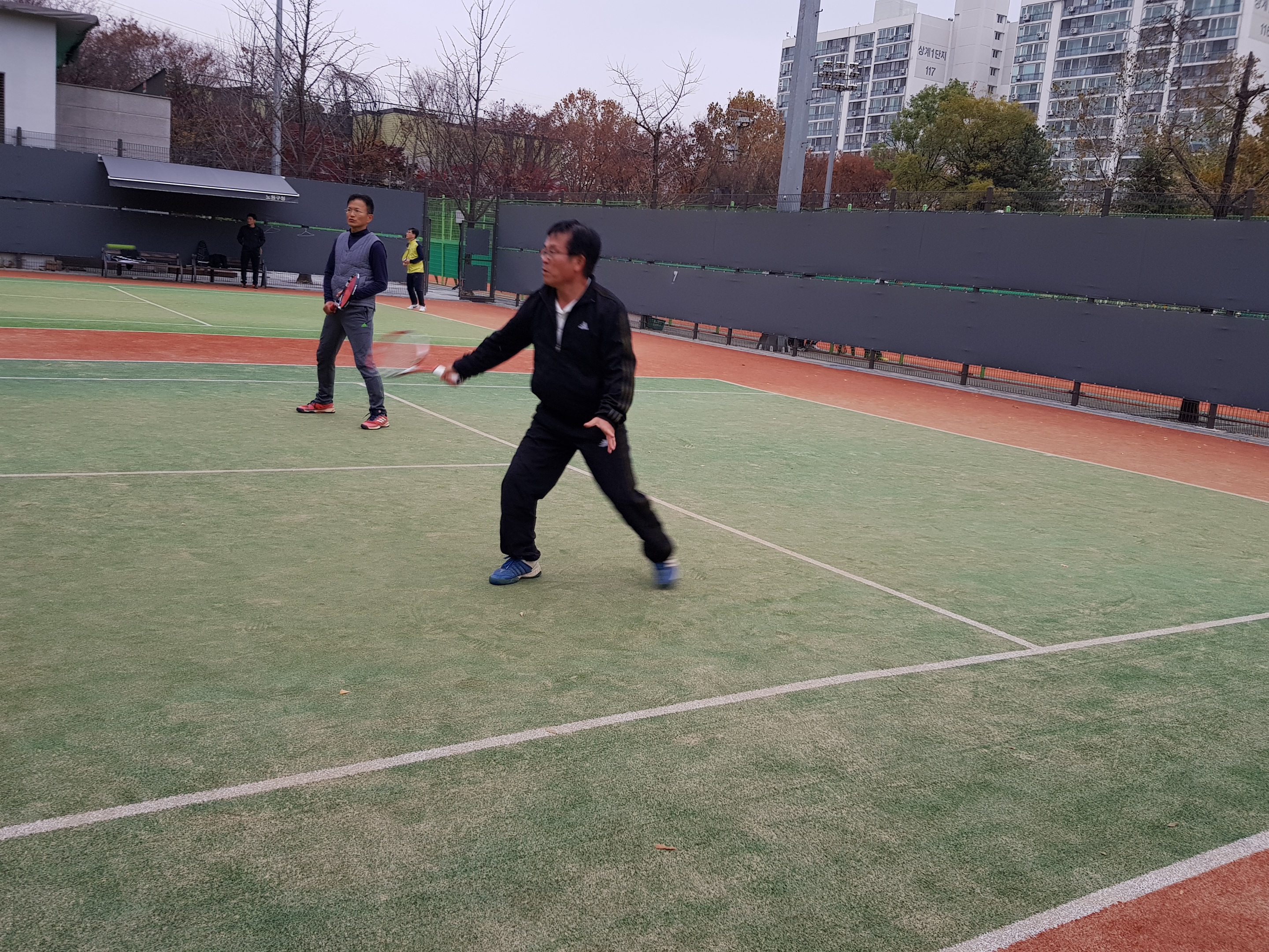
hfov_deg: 67.3
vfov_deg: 53.1
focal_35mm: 26
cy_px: 476
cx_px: 634
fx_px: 953
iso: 40
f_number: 1.7
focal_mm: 4.2
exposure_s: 1/52
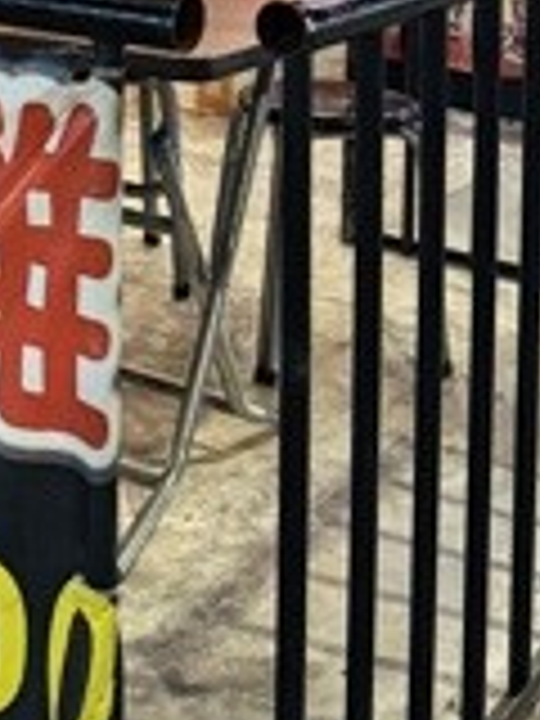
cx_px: -11
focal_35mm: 75
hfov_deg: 19.0
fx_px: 1560
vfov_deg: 23.4
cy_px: -176
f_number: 1.78
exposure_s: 1/40
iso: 640
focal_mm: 6.76
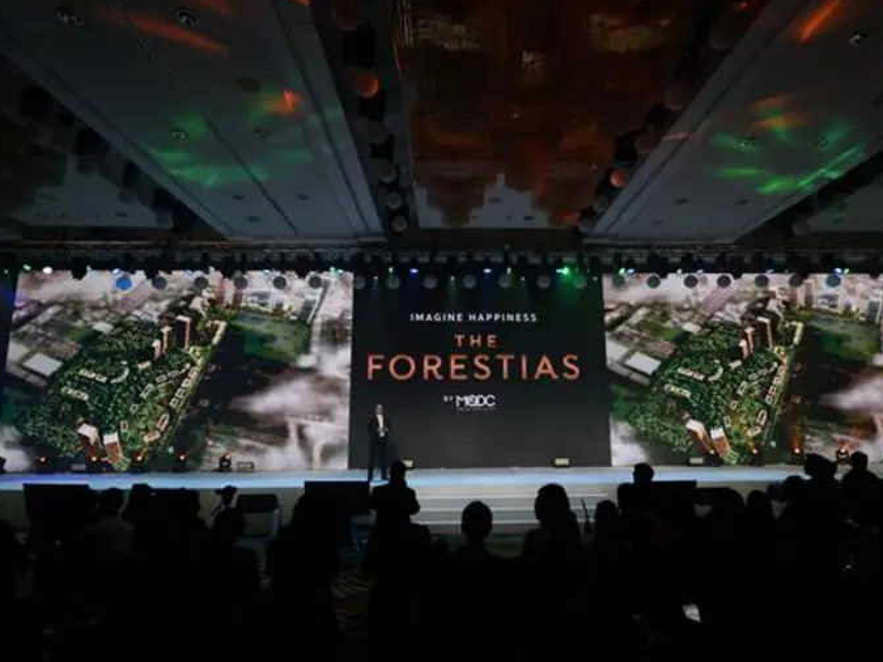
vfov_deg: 66.0
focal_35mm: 20
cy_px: 336
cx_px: 470
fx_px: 510
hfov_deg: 81.7
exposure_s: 1/500
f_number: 5.6
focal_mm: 18
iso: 1600
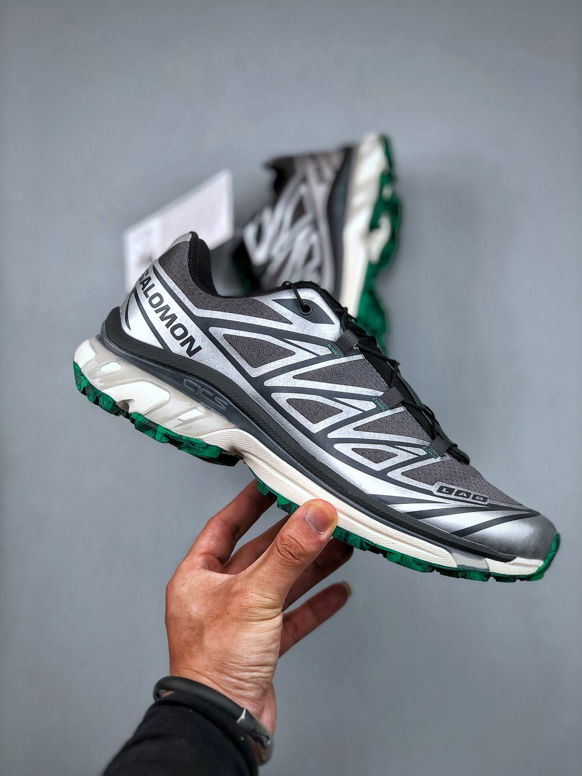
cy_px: 388
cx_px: 291
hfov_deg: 25.7
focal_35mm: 57
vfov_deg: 33.8
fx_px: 1278
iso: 20
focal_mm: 6.6
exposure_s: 1/50
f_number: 2.8
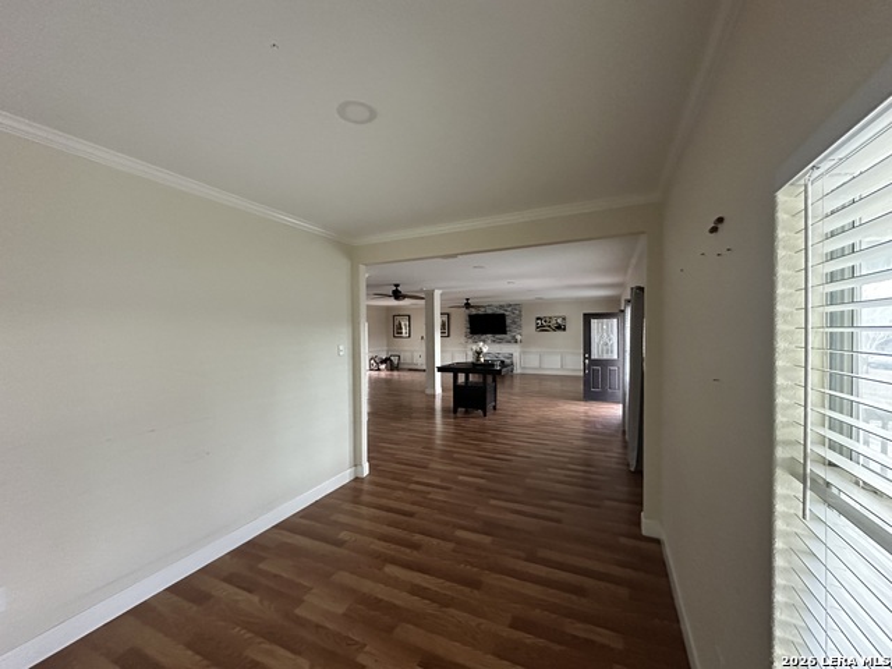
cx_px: 446
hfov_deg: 102.1
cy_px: 334
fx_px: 361
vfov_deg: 85.7
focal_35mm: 14
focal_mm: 2.22
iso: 1000
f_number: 2.2
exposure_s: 1/60
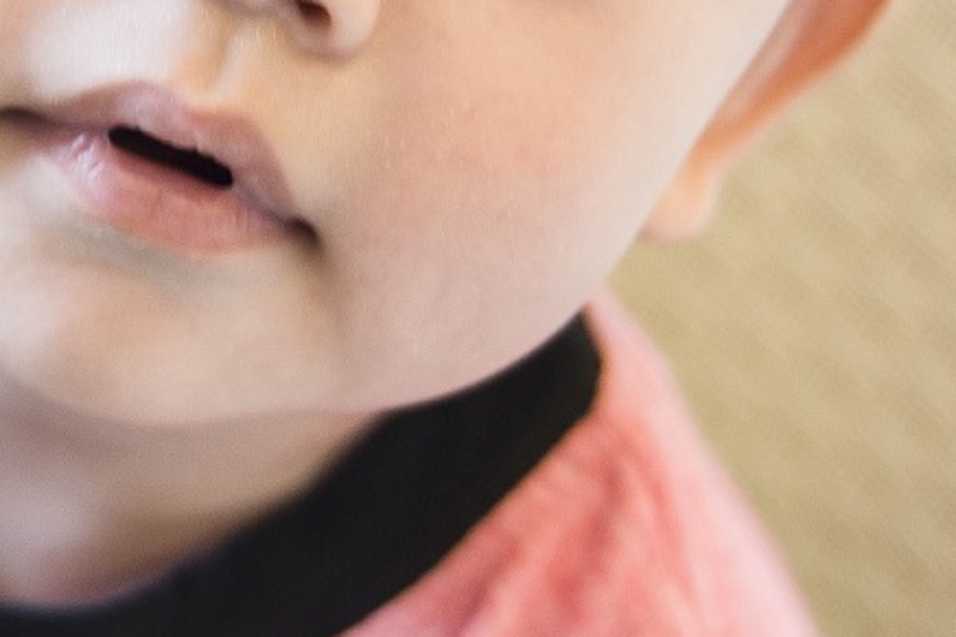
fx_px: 3929
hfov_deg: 13.5
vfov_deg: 9.3
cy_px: 178
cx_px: -202
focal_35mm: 148
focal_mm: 38
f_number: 2.8
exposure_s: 1/80
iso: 500
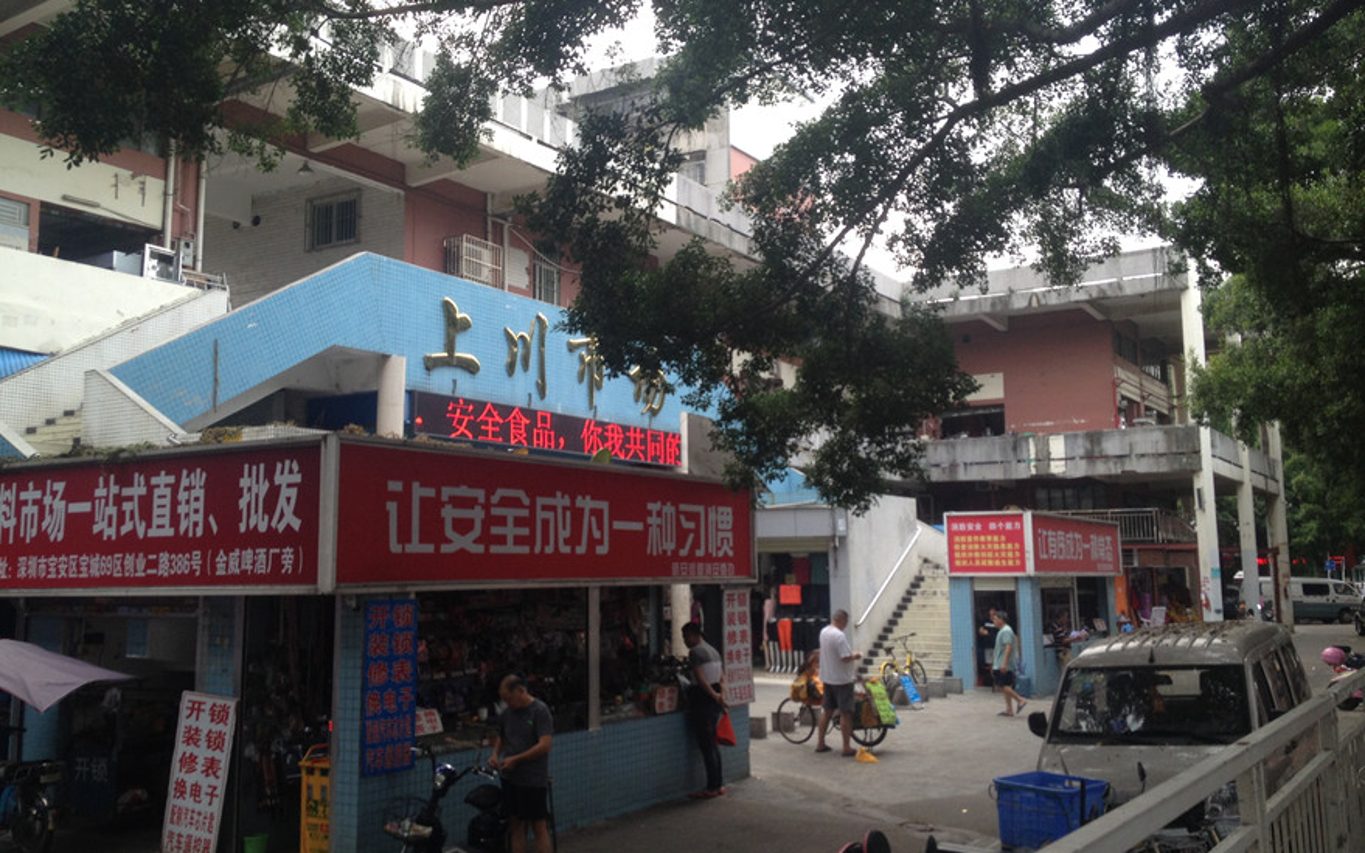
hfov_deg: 51.5
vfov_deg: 33.6
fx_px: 1413
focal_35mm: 38
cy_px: 394
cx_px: 672
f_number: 2.4
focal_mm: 4.28
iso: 50
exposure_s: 1/201
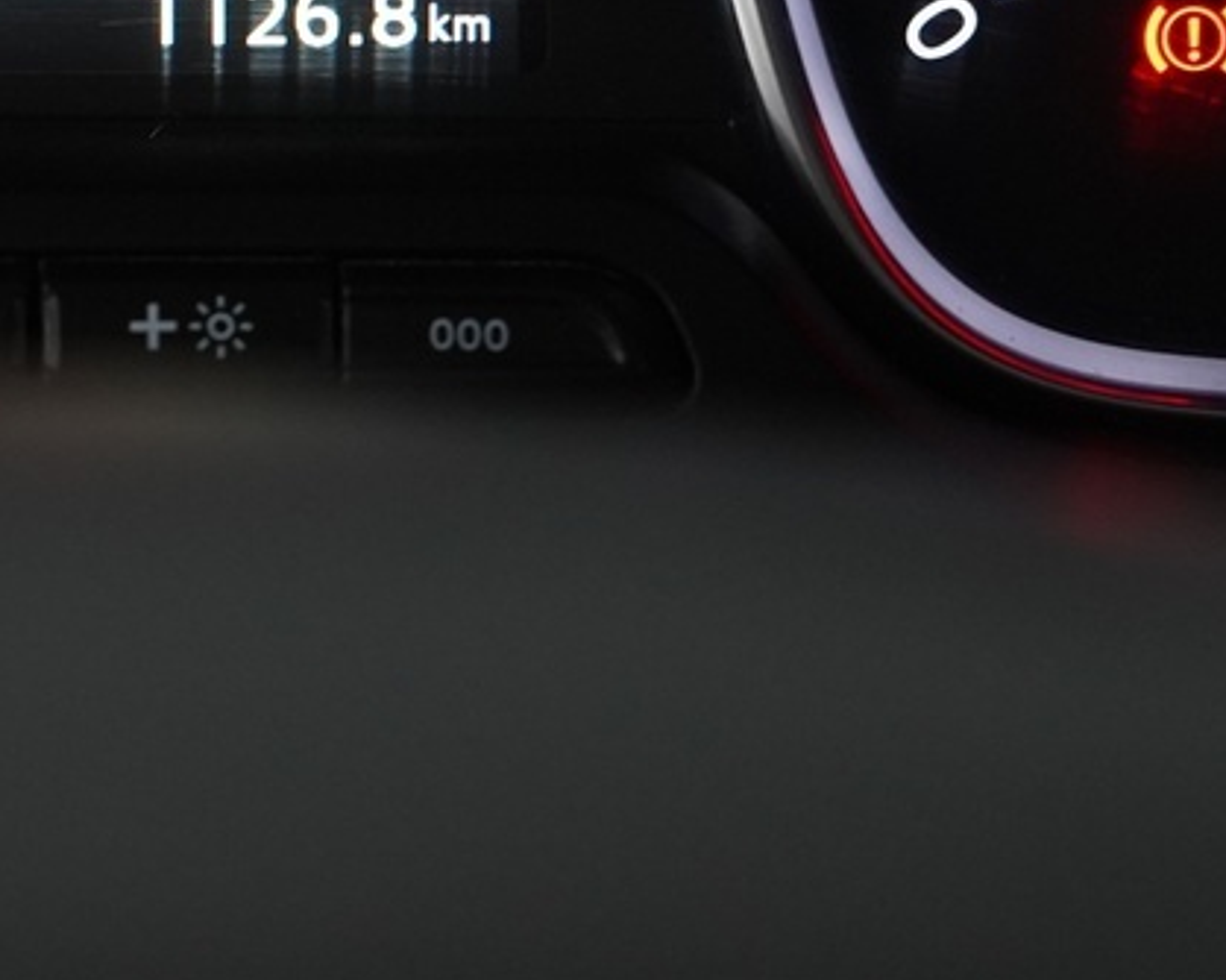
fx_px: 5803
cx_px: 21
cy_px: -282
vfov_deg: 9.5
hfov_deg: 11.9
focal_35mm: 160
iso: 2000
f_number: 4.5
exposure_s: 1/25
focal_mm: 44
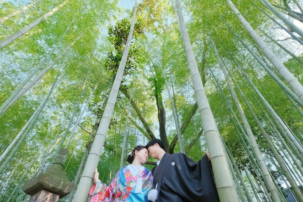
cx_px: 165
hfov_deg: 83.8
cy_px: 106
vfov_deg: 61.9
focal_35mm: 20
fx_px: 168
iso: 1600
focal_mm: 10
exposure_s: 1/60
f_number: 9
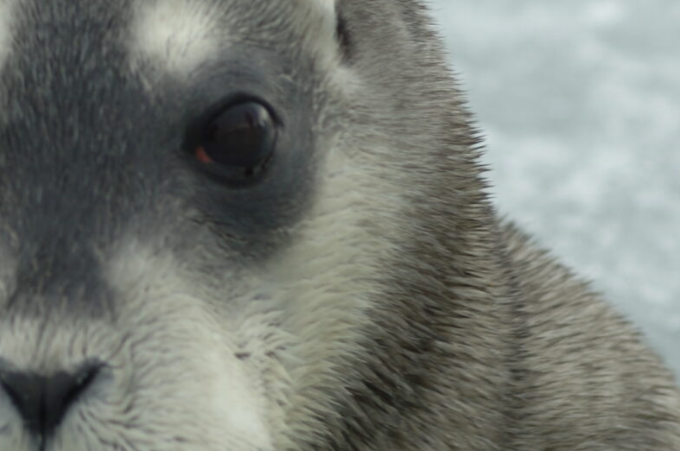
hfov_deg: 4.0
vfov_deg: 2.7
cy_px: 234
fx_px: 9667
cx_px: -96
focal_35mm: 513
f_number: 4.2
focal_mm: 105
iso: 100
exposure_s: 1/80
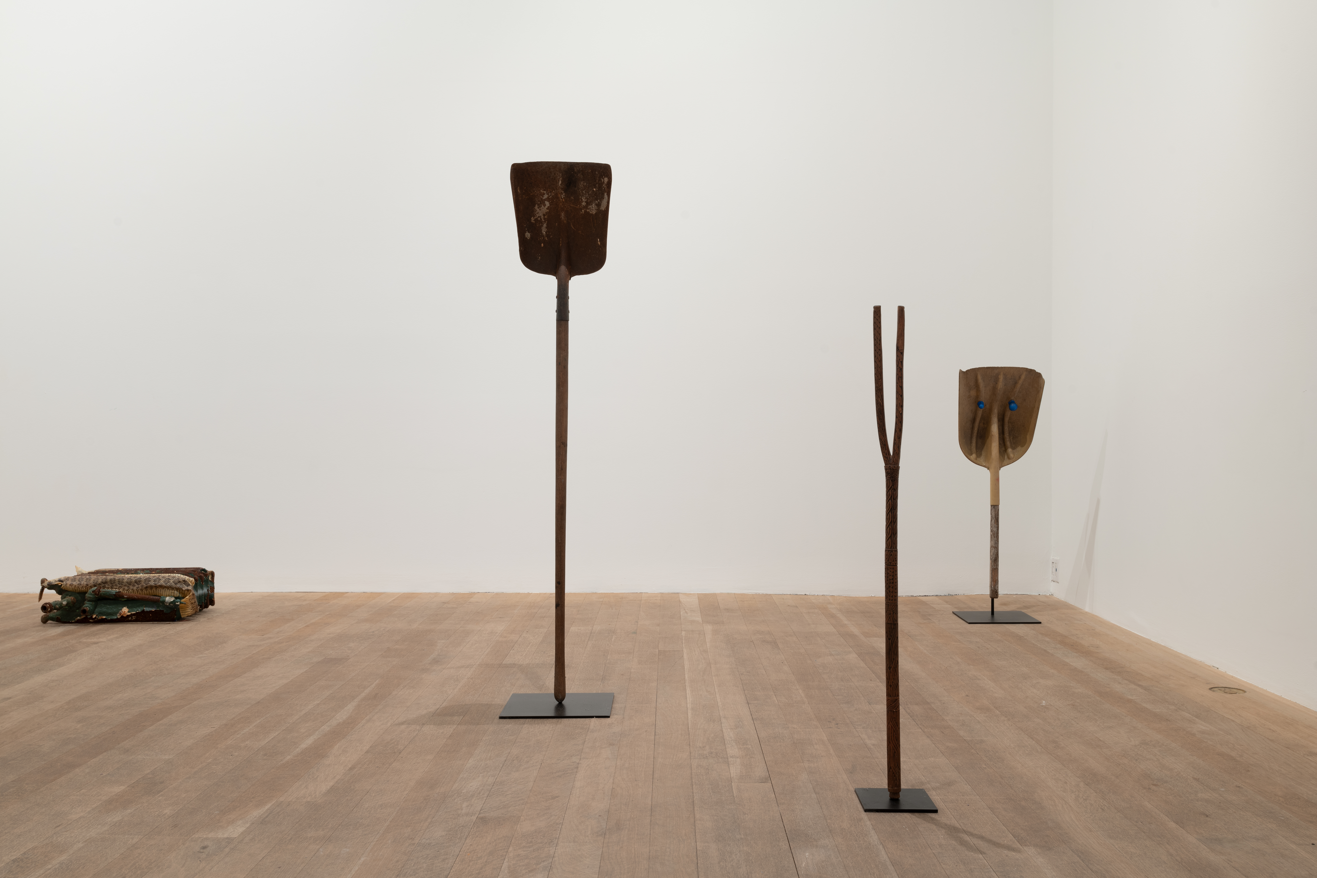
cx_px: 658
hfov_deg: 54.4
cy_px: 439
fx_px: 1280
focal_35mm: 35
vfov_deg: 37.9
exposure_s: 5
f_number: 11
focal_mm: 35
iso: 31
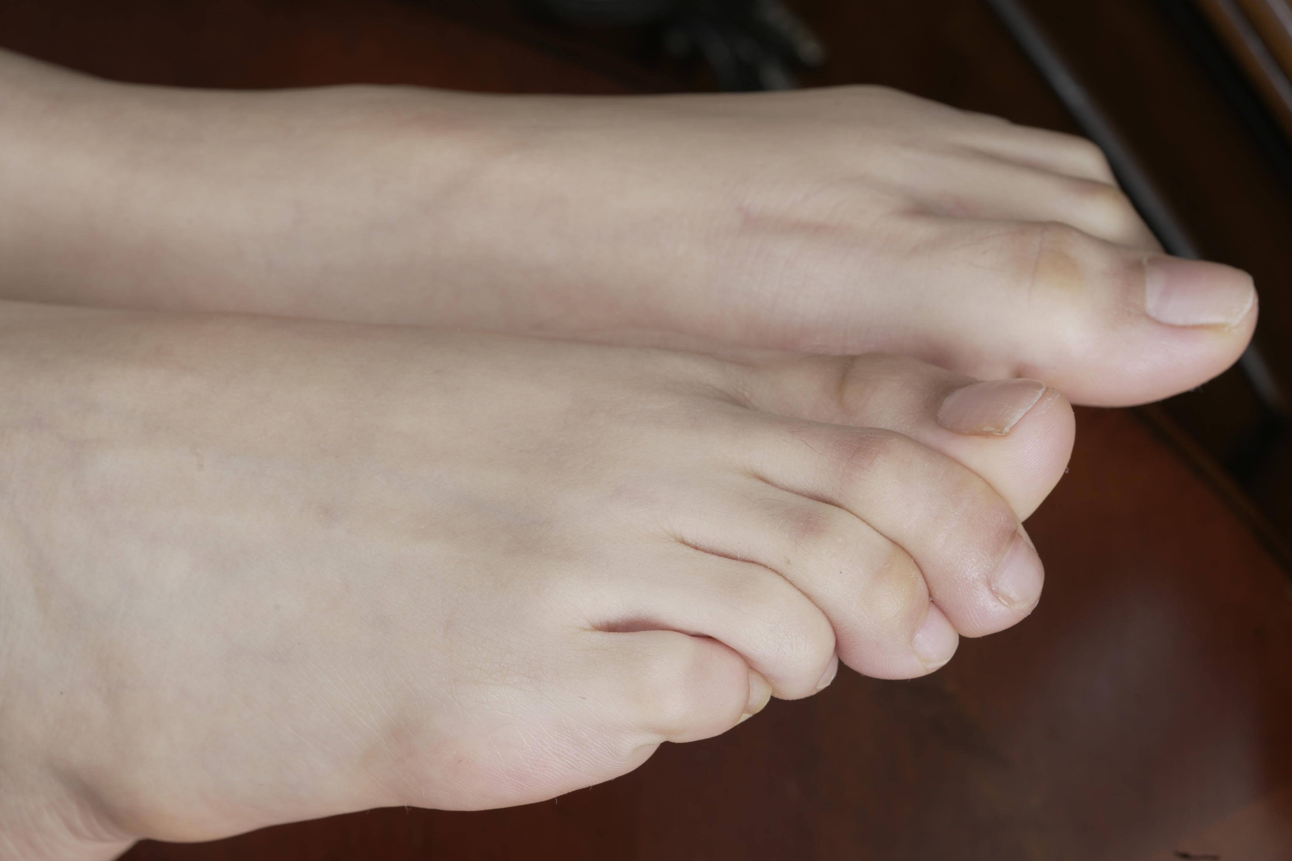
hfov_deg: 22.6
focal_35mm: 90
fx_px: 3230
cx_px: 646
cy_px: 430
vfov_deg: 15.2
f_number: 13
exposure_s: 1/125
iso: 125
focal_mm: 90
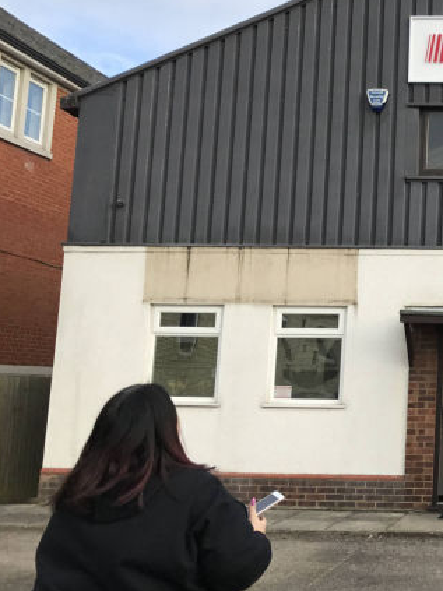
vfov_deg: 36.1
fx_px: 905
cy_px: 254
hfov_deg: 24.6
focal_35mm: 53
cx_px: 545
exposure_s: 1/903
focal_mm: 3.99
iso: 20
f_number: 1.8
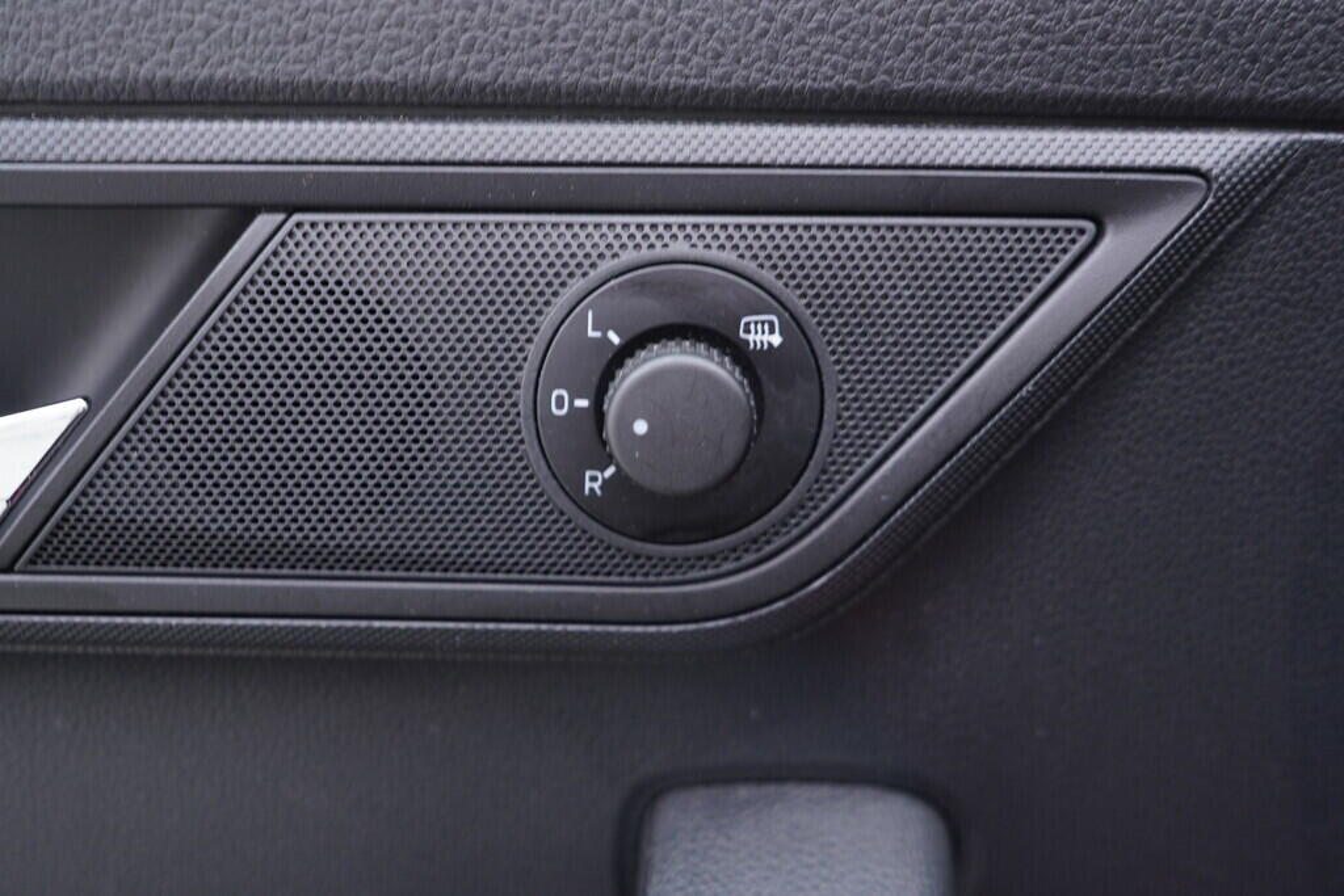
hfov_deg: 53.1
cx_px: 672
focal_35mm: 36
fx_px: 1344
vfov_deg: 36.9
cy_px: 448
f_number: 2.8
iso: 250
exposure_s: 1/40
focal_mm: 24
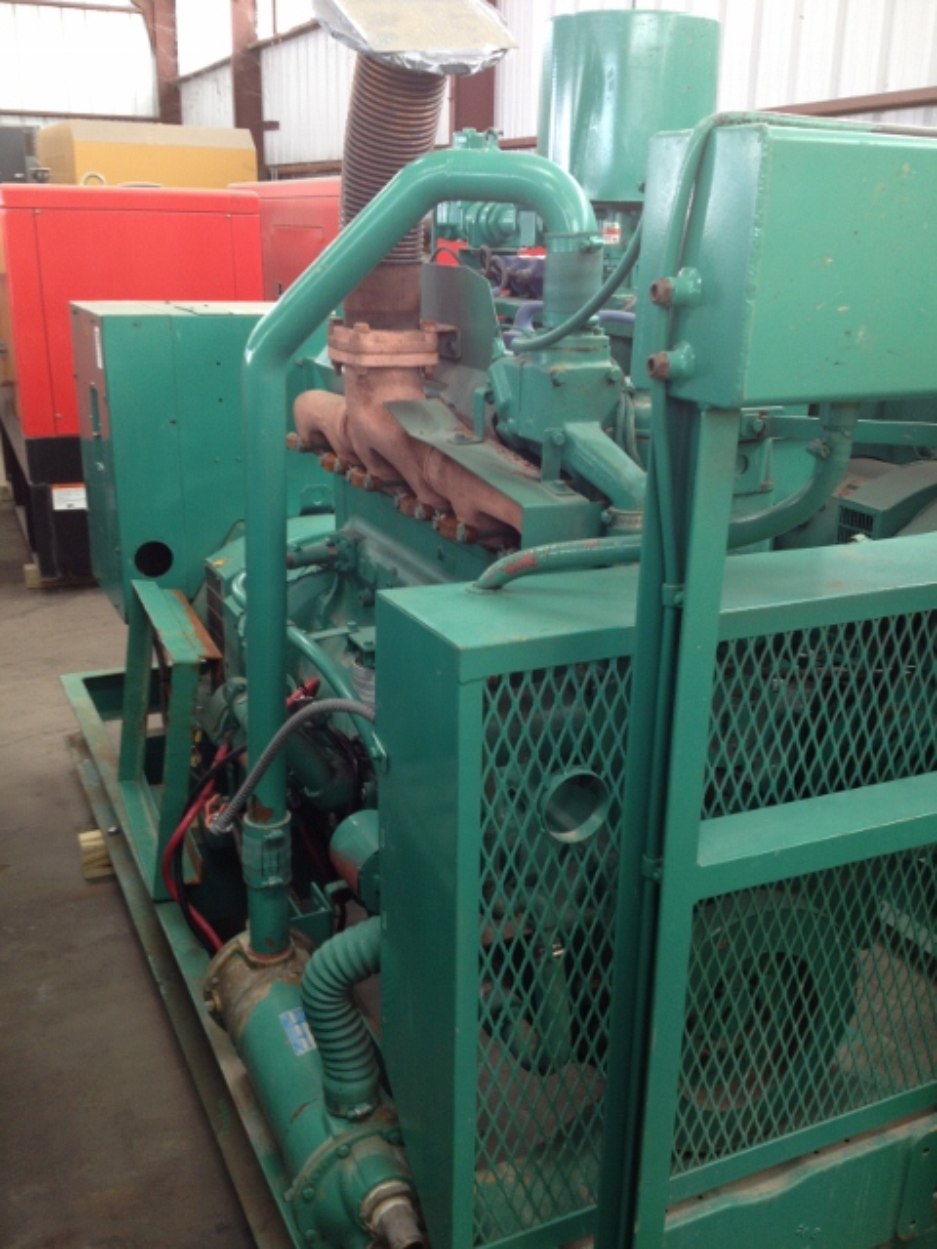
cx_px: 468
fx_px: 1263
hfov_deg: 40.7
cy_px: 624
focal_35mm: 35
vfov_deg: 52.6
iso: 80
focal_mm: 4.28
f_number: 2.4
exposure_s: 1/30
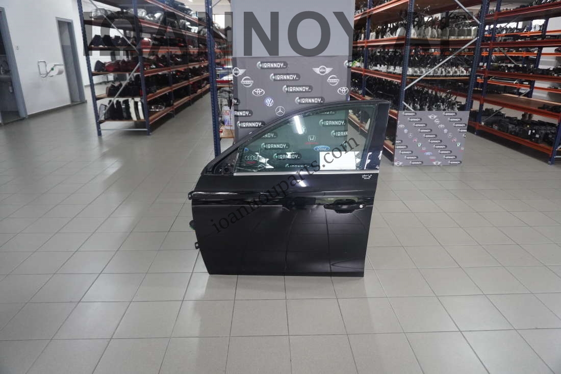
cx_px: 280
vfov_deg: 53.1
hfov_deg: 73.8
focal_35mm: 24
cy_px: 187
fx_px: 374
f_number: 3.5
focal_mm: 16
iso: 2000
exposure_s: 1/160
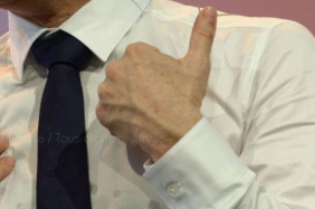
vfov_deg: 1.6
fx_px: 7425
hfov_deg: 2.4
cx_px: 0
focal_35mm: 850
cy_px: -86
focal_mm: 200
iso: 1000
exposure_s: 1/500
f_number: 4.5
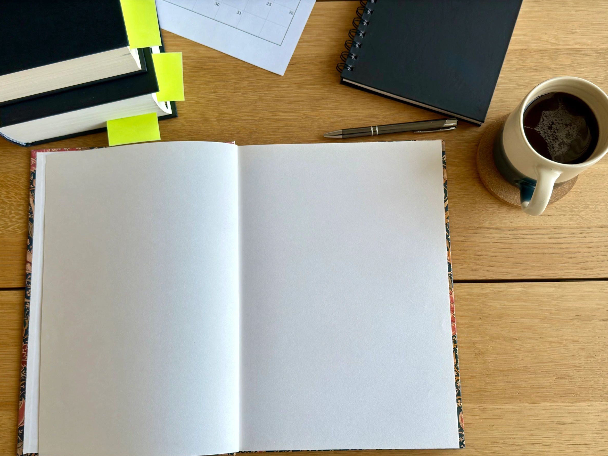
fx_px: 667
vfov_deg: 37.7
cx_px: 292
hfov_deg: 49.0
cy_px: 247
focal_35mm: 38
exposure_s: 1/223
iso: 64
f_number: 1.78
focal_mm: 6.76
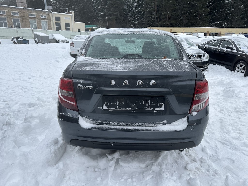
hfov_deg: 71.6
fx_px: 172
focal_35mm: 24
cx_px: 124
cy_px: 93
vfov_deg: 56.8
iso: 80
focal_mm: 6.86
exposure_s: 1/121
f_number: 1.78
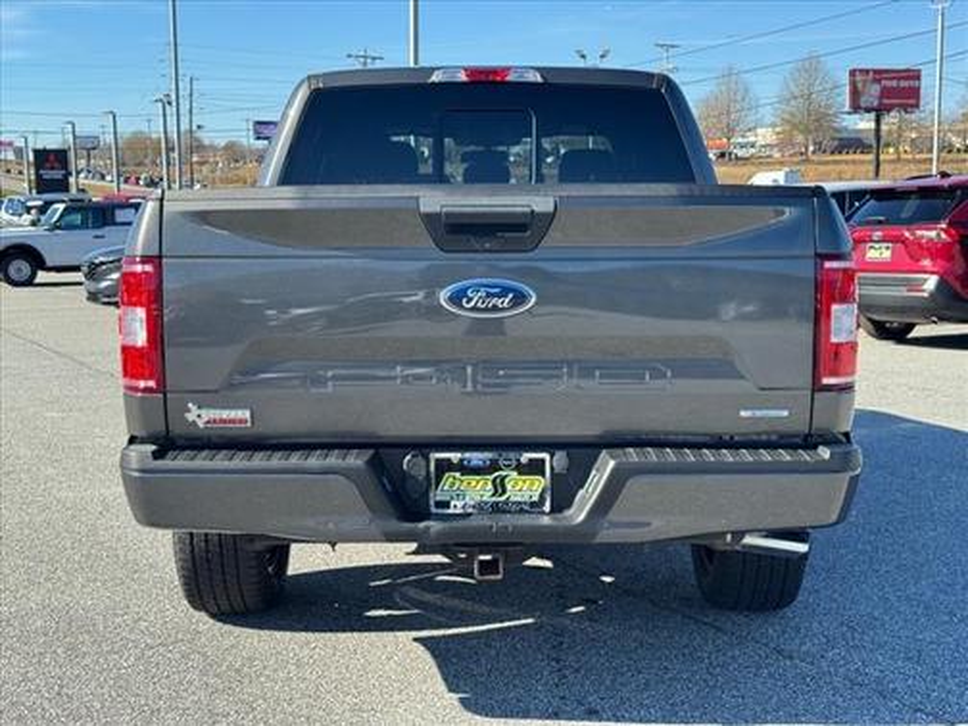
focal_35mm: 48
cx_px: 484
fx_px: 1342
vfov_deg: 30.3
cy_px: 363
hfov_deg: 39.7
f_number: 1.78
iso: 64
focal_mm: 6.76
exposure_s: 1/1287
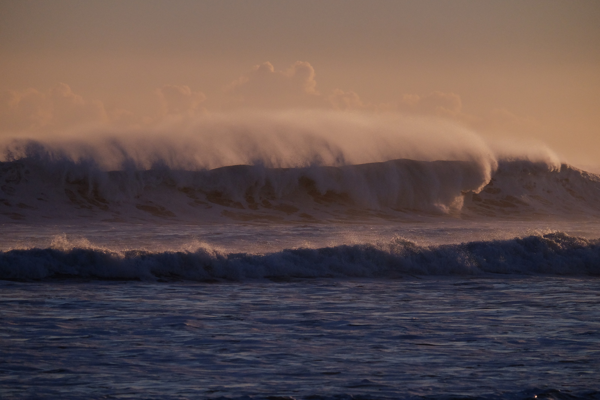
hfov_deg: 6.0
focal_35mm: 345
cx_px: 300
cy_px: 200
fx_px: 5750
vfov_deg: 4.0
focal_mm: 230
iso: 1250
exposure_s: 1/8500
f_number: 6.7
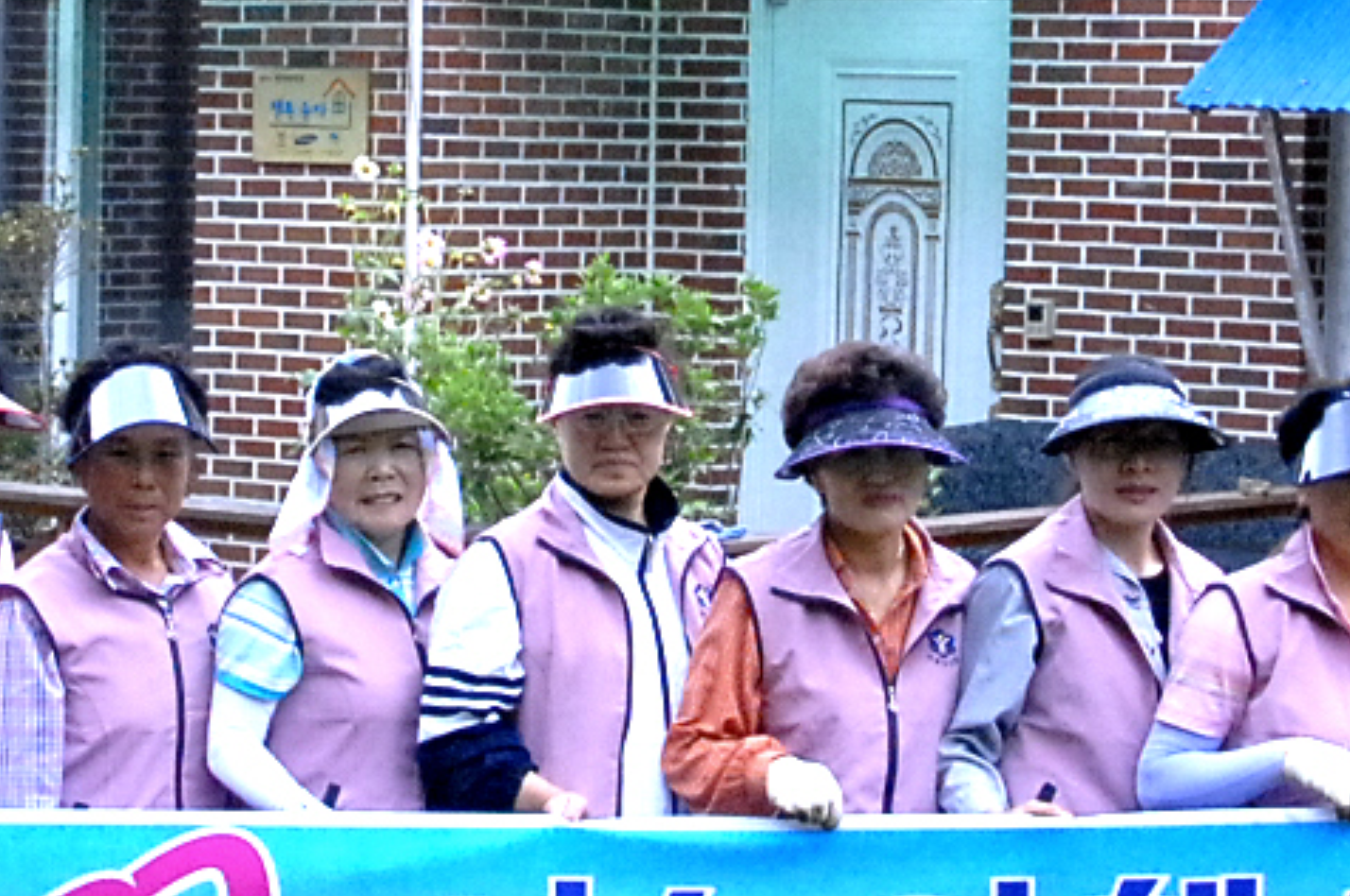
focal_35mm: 135
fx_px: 5056
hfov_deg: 15.2
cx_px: 587
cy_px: 176
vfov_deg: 10.1
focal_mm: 20
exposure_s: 1/320
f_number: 8.5
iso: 800
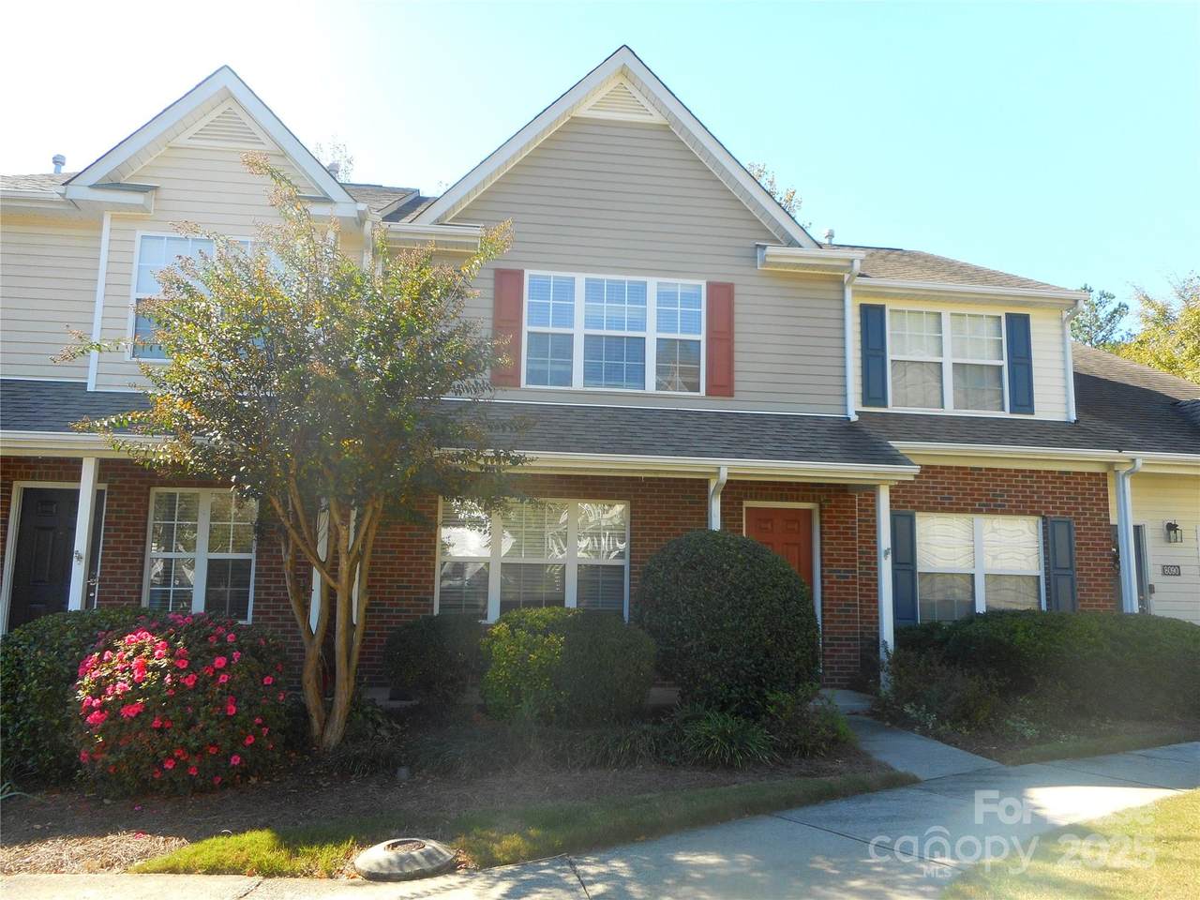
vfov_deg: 54.9
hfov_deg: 69.4
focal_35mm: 25
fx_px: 867
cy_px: 450
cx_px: 600
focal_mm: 4.5
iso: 80
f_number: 3.7
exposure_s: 1/160
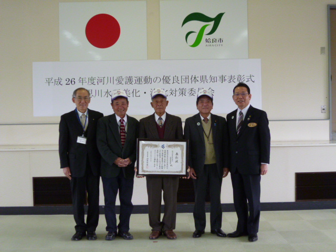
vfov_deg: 32.9
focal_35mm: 44
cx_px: 168
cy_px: 126
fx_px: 427
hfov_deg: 42.9
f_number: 3.3
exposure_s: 1/80
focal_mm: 7.9
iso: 400
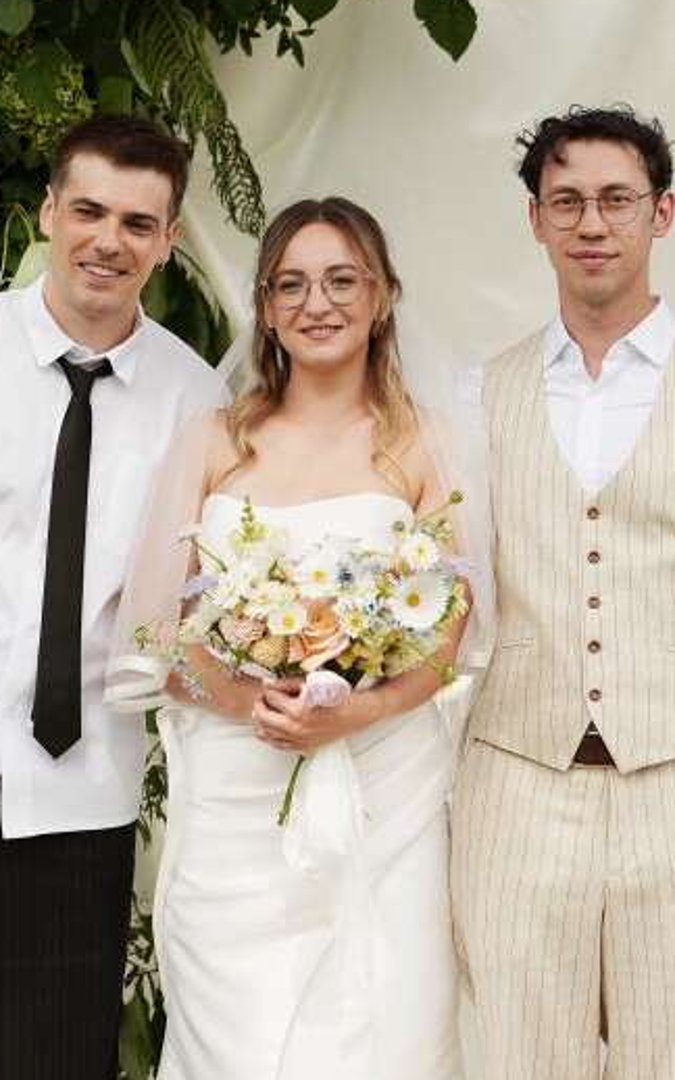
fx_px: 3707
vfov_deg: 16.5
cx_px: 457
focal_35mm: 126
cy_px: 338
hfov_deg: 10.4
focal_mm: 50
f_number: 2
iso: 125
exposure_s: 1/2500
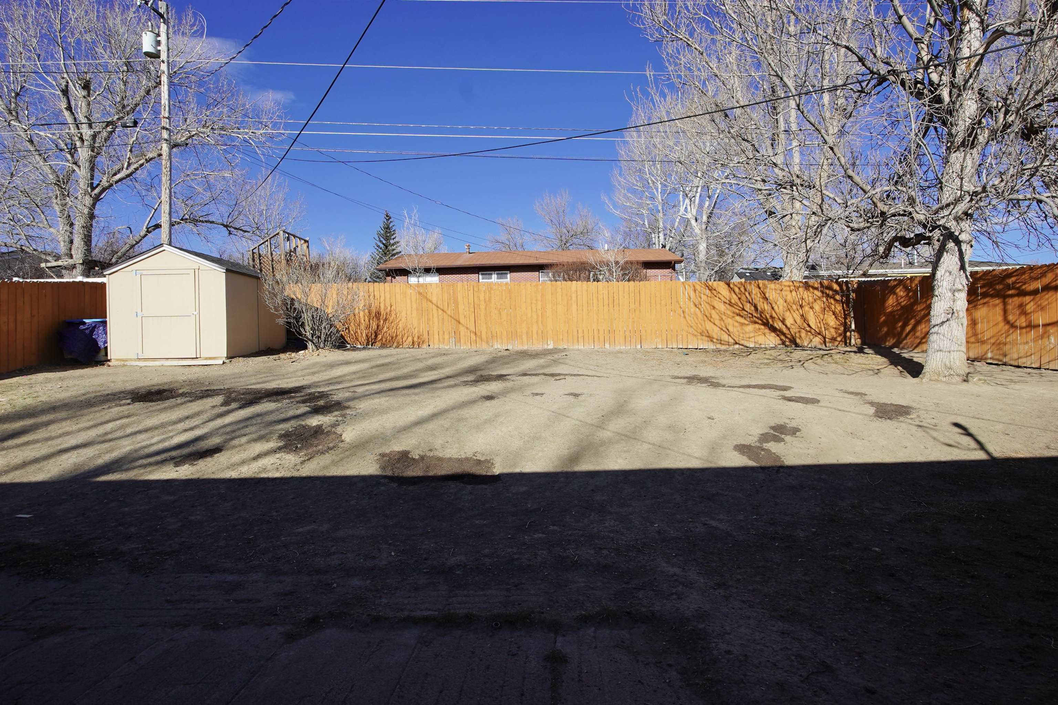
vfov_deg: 73.7
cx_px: 529
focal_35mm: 16
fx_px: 470
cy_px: 352
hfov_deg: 96.7
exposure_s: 1/200
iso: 100
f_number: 10
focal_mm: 11
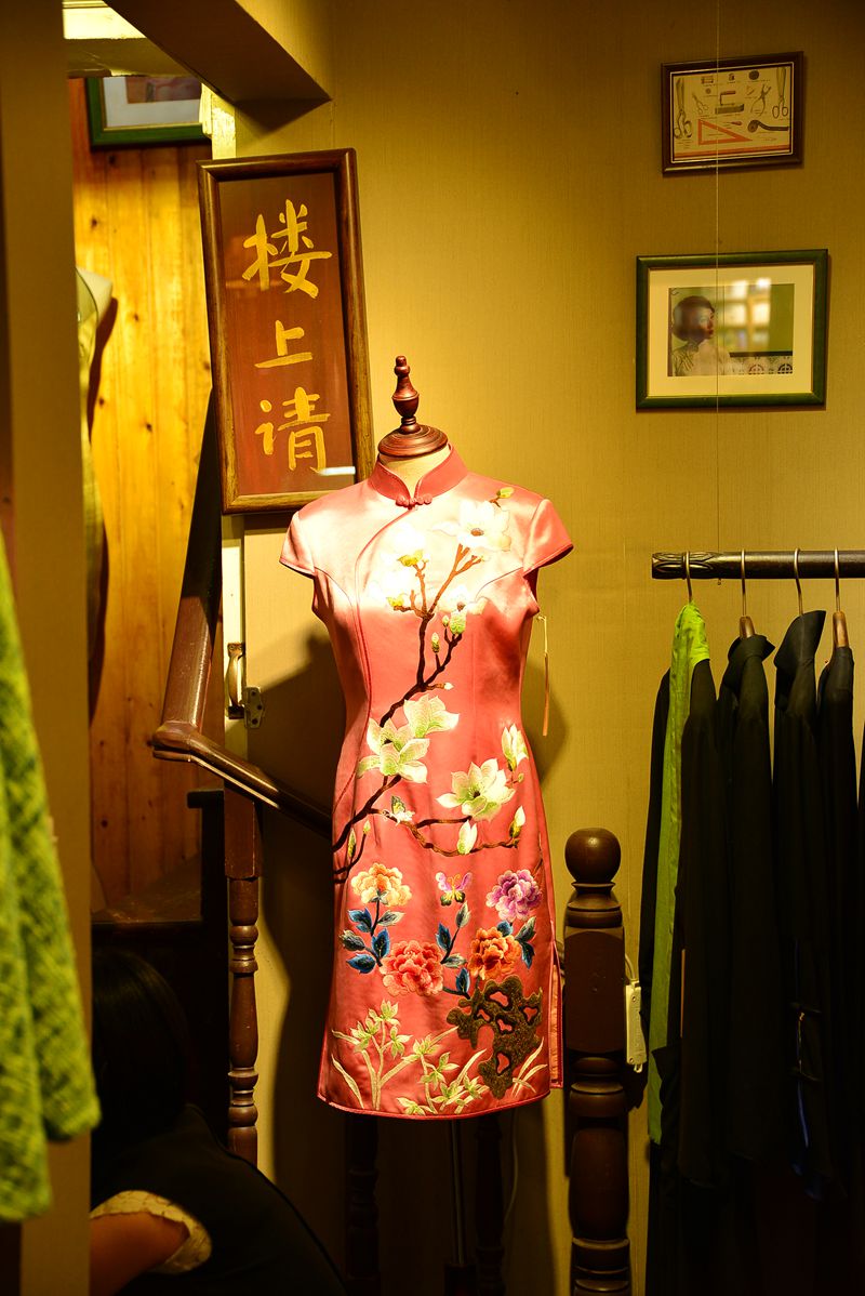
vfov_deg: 34.5
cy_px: 648
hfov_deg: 23.4
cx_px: 432
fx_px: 2088
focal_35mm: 58
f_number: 4
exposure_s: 1/60
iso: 800
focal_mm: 58
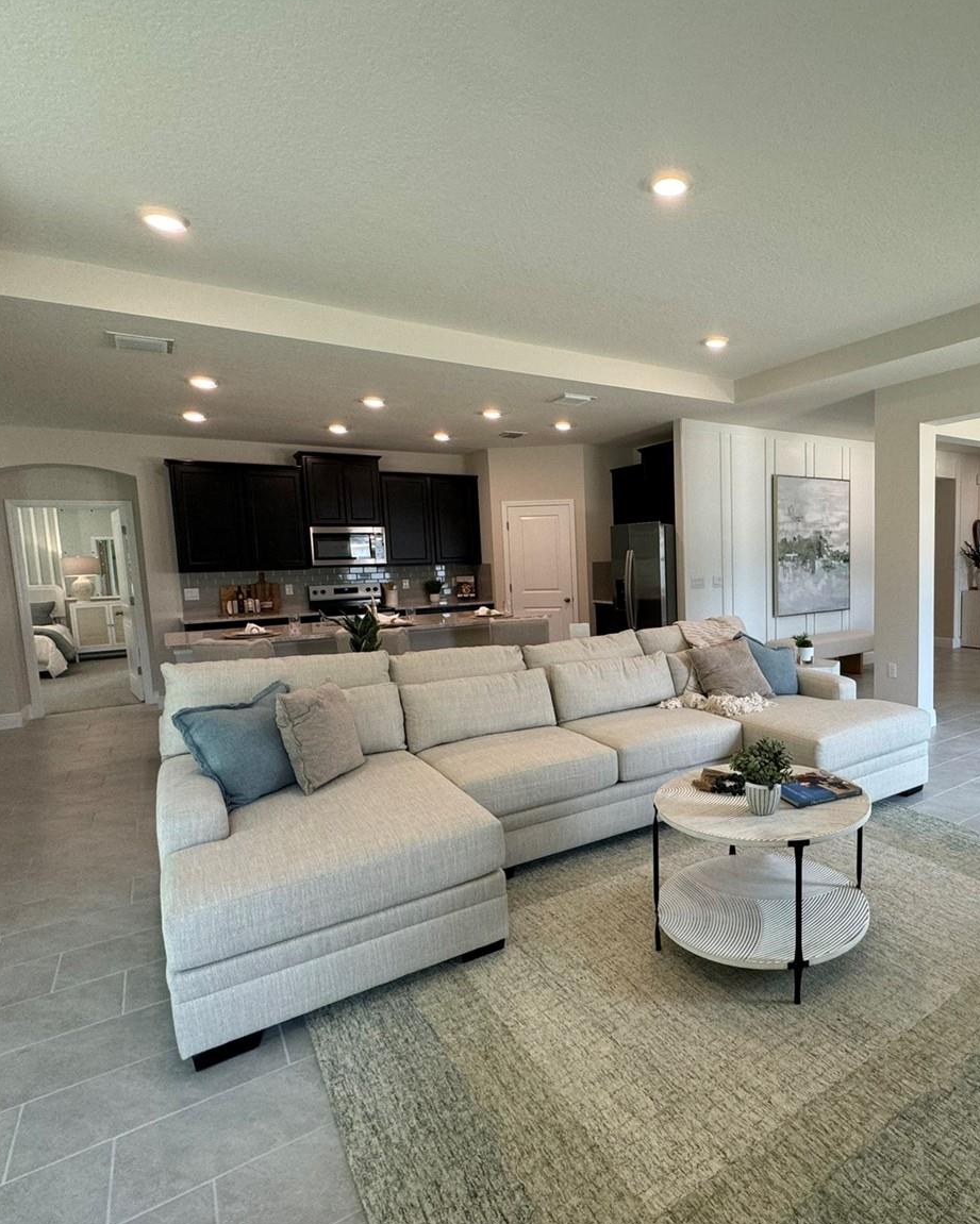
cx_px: 678
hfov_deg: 68.2
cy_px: 626
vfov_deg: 83.3
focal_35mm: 19
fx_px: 689
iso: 160
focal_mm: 2.22
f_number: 2.2
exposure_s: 1/120
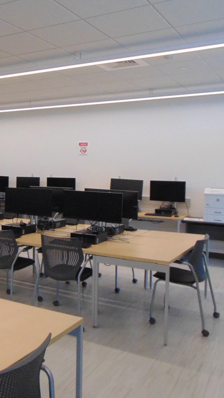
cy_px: 202
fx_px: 391
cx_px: 51
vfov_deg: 54.0
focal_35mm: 37
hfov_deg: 31.3
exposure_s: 1/30
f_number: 3
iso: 400
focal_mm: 4.5
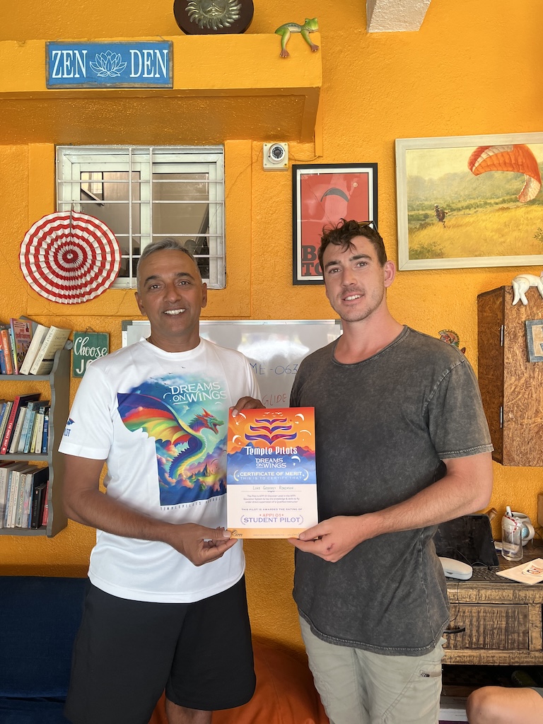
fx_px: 544
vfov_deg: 67.3
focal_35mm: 26
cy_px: 362
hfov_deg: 53.1
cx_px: 272
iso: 125
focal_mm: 5.7
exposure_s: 1/100
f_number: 1.5
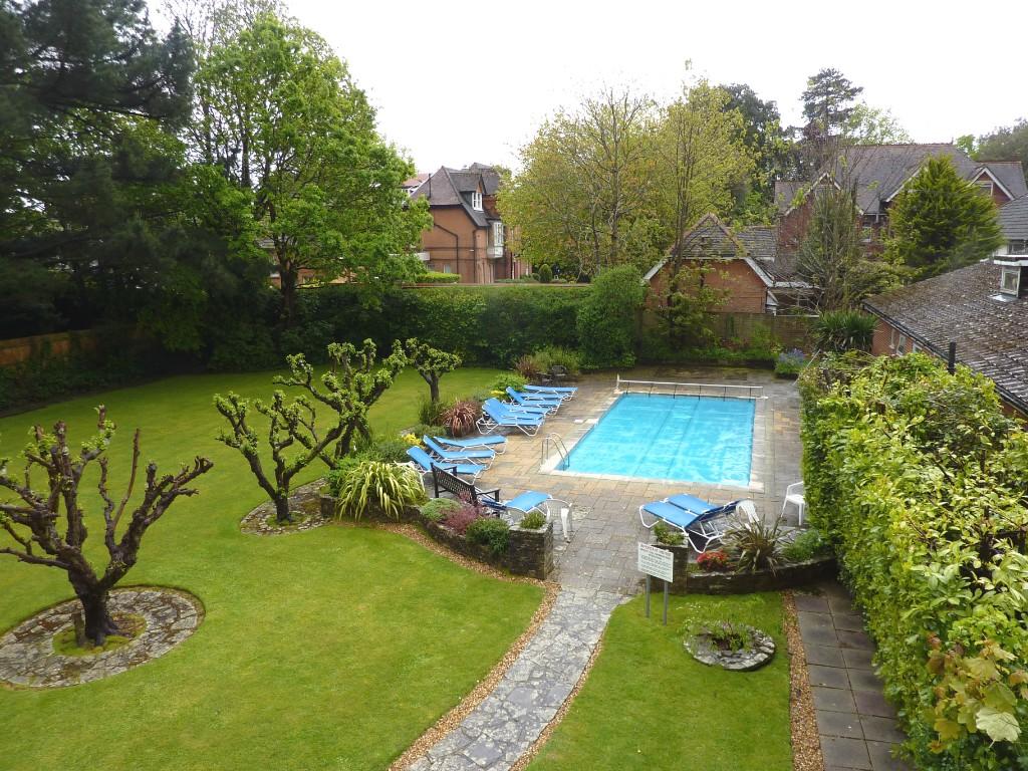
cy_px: 386
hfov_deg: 69.4
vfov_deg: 54.9
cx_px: 514
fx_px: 742
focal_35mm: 25
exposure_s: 1/100
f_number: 3.5
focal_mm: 4.1
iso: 100
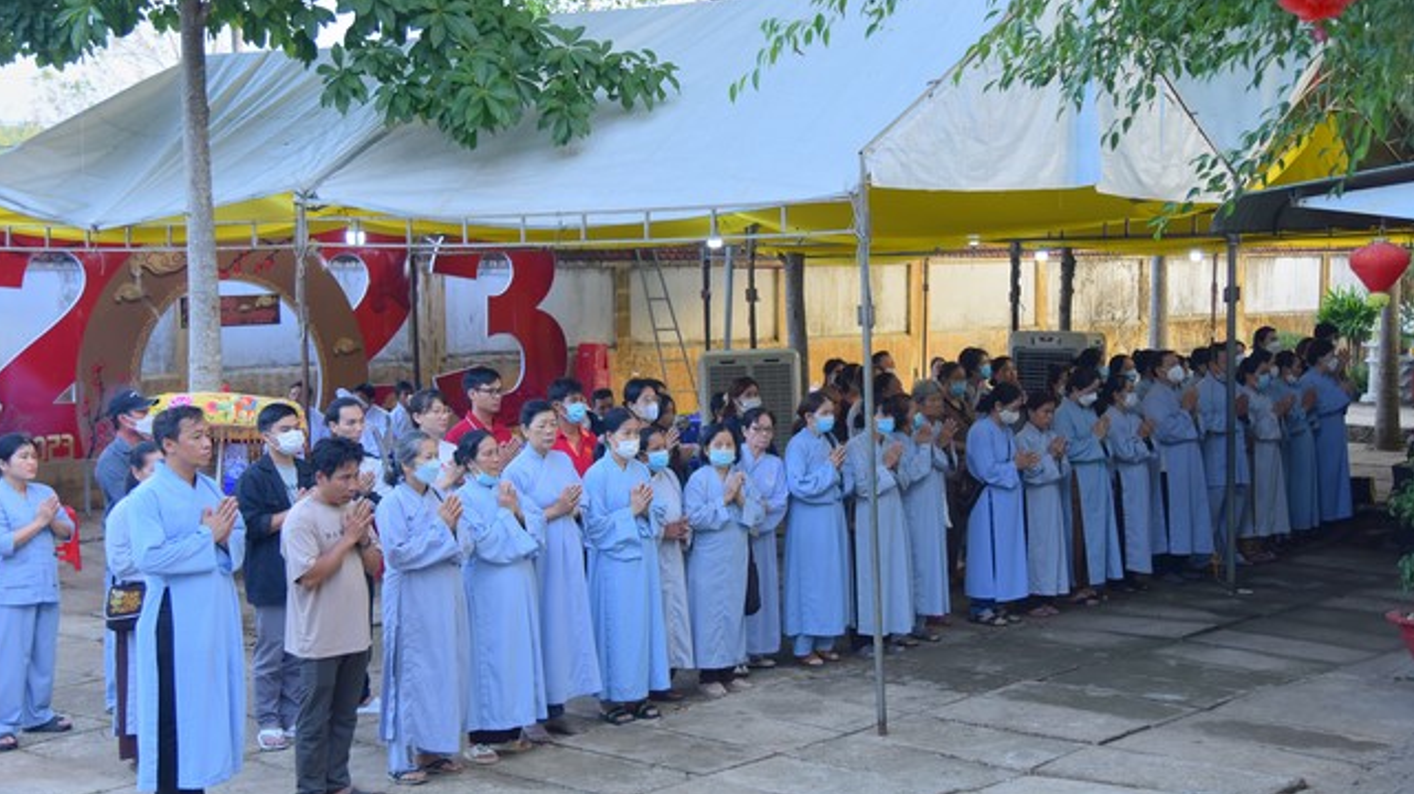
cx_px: 699
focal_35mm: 51
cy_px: 385
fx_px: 1911
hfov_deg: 40.6
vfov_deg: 23.5
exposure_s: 1/125
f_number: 4.5
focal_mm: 48
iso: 400
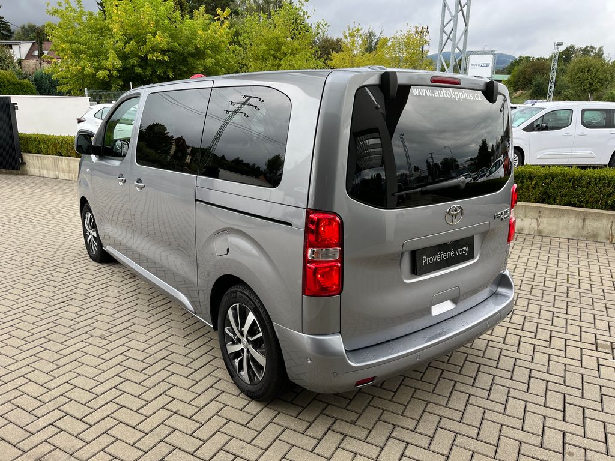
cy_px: 230
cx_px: 308
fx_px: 462
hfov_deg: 67.3
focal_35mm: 26
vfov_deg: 53.1
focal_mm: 5.1
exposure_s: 1/508
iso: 50
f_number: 1.6
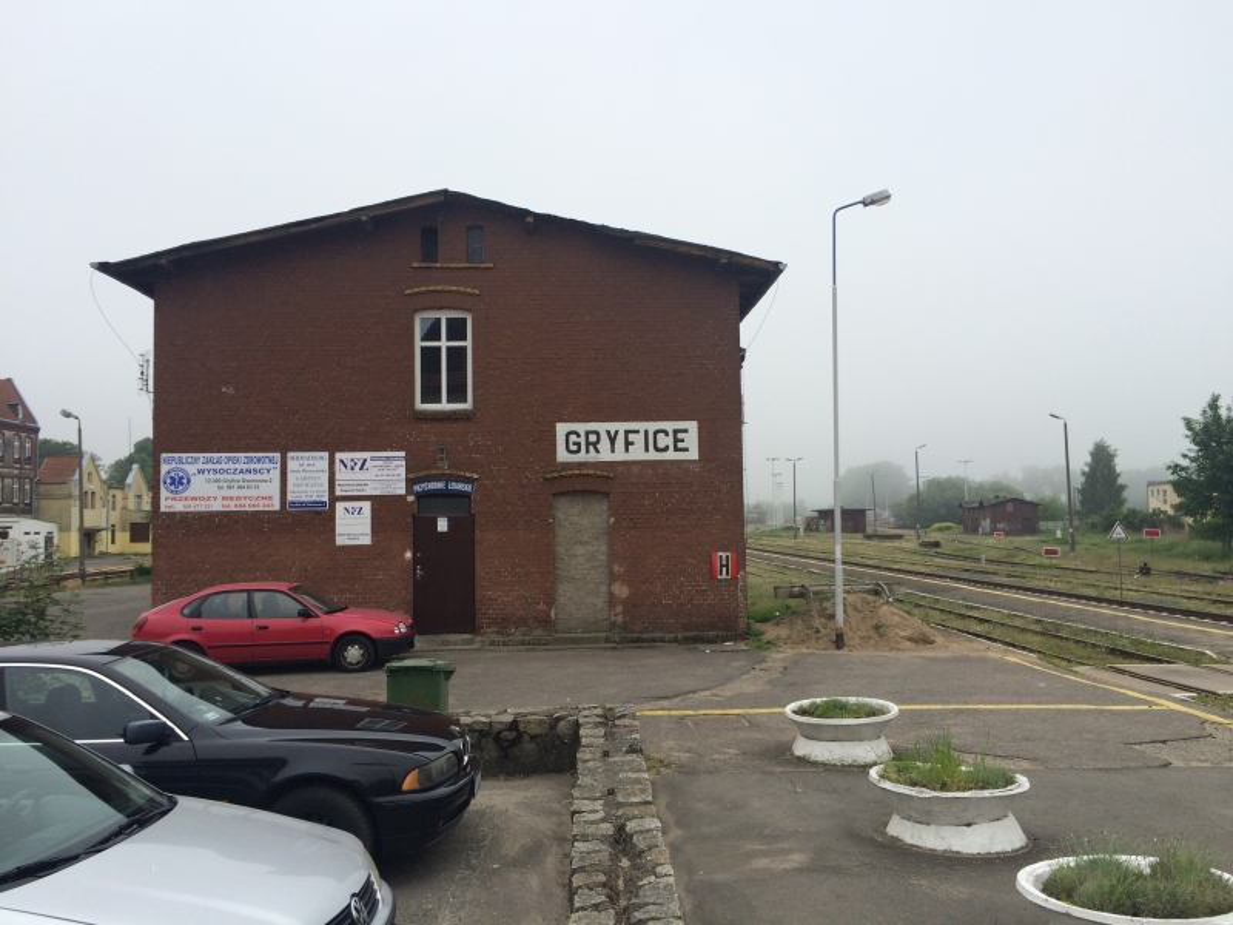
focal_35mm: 29
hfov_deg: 61.7
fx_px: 1033
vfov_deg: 48.2
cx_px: 616
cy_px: 462
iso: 32
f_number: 2.2
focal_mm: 4.15
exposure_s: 1/1172
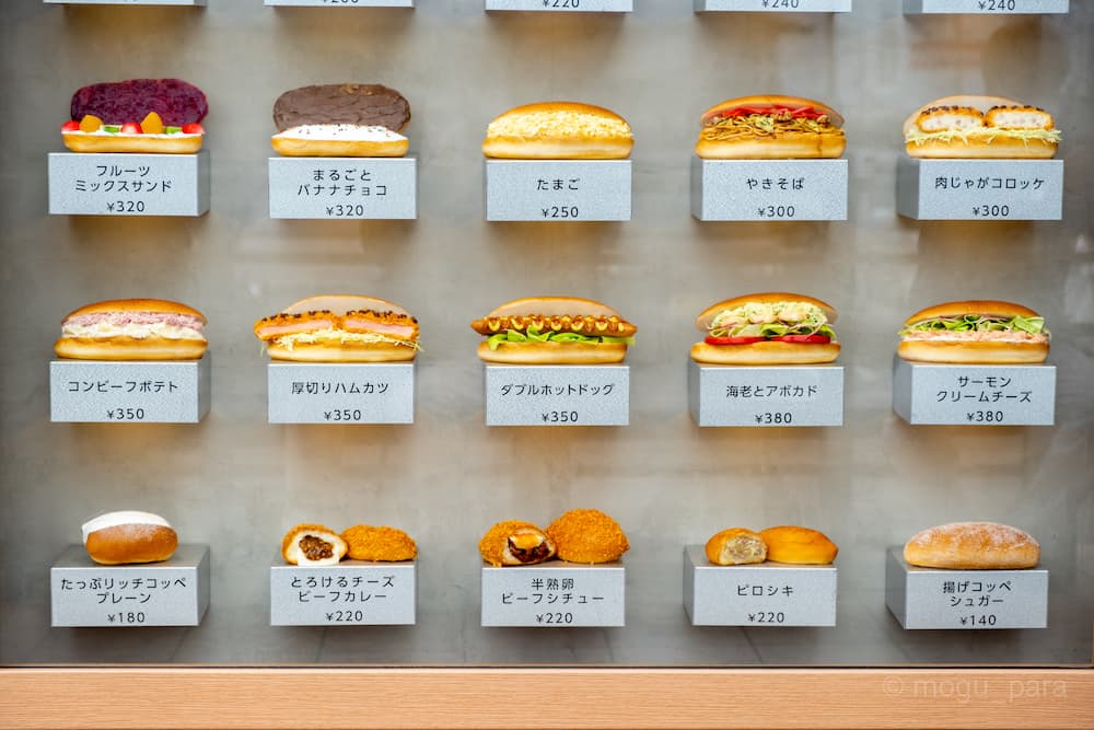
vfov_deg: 18.2
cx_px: 547
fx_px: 2279
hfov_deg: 27.0
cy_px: 365
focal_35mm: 75
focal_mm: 50
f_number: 4
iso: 160
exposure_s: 1/600
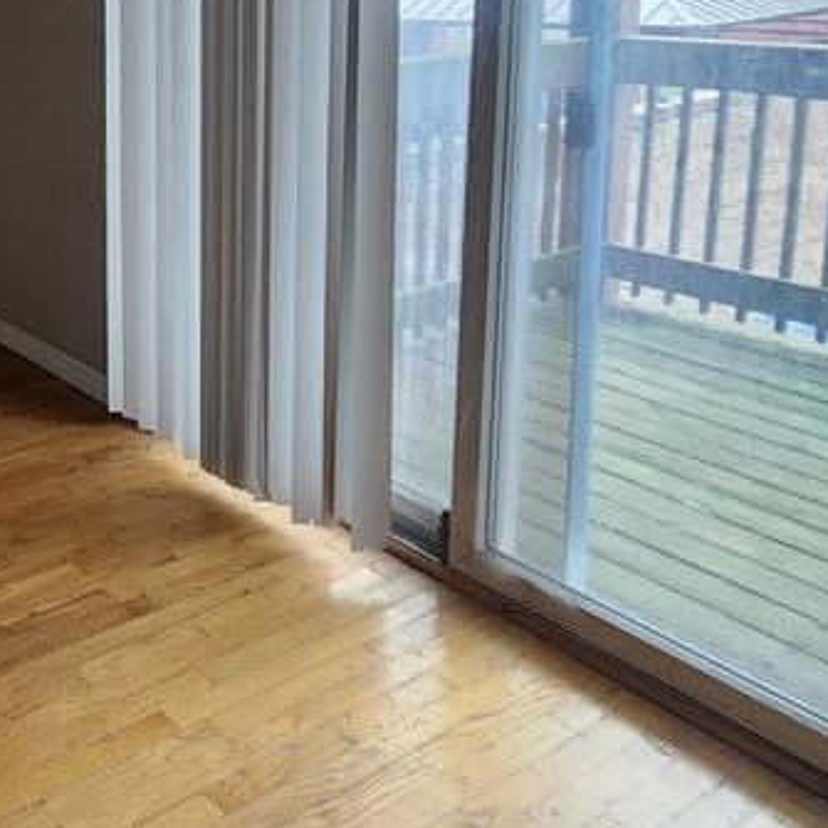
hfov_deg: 36.6
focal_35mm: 37
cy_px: 114
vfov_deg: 42.0
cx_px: -119
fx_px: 1001
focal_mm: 2.2
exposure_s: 1/40
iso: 320
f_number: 2.2
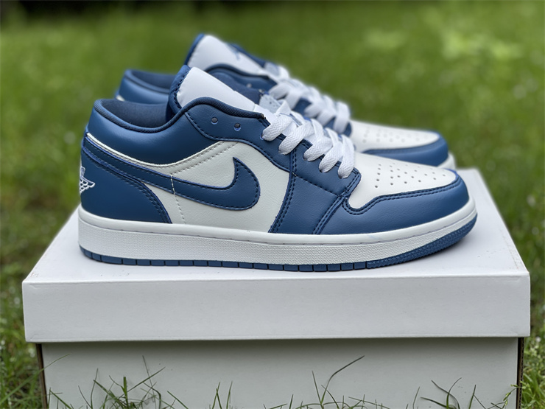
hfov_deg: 30.3
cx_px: 272
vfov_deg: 22.9
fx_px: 1008
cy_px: 204
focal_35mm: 64
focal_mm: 7.5
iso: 25
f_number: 2.2
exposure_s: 1/156
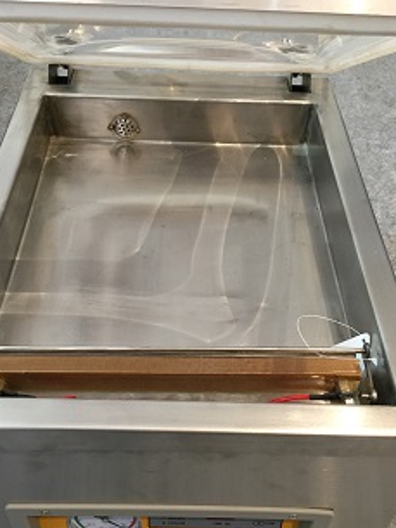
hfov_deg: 37.7
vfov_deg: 48.6
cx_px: 185
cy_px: 325
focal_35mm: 38
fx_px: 579
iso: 160
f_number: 2.2
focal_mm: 4.15
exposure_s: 1/33
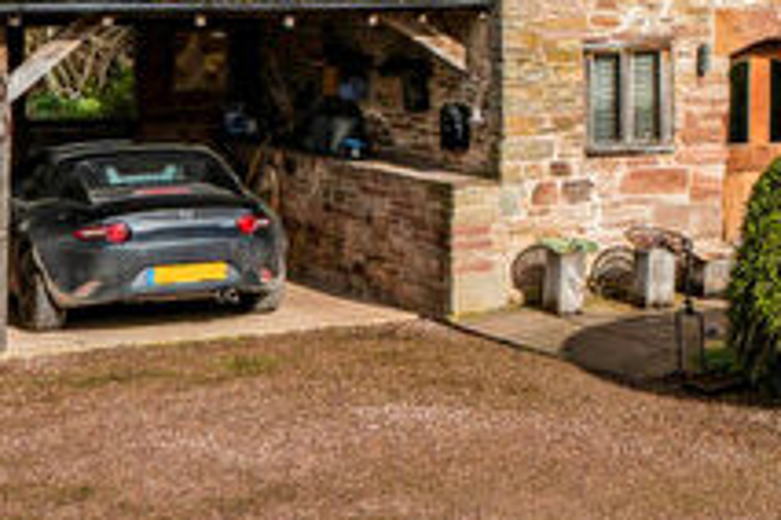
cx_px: 1107
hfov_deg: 16.9
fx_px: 2430
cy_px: -123
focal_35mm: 112
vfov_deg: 11.9
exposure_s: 1/2000
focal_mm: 34
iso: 640
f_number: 8
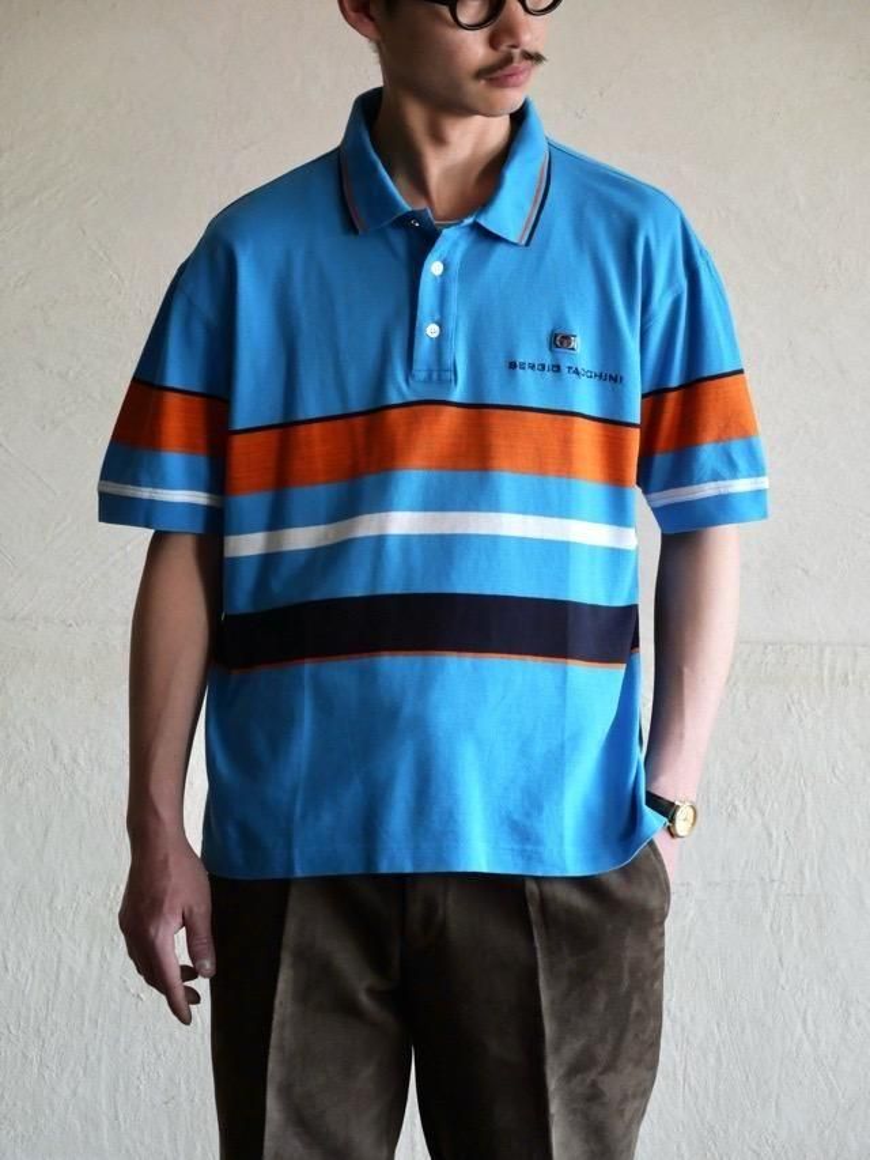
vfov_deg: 17.6
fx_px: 3752
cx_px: 435
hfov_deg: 13.2
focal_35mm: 112
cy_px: 580
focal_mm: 56
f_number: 4
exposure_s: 1/125
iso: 1250
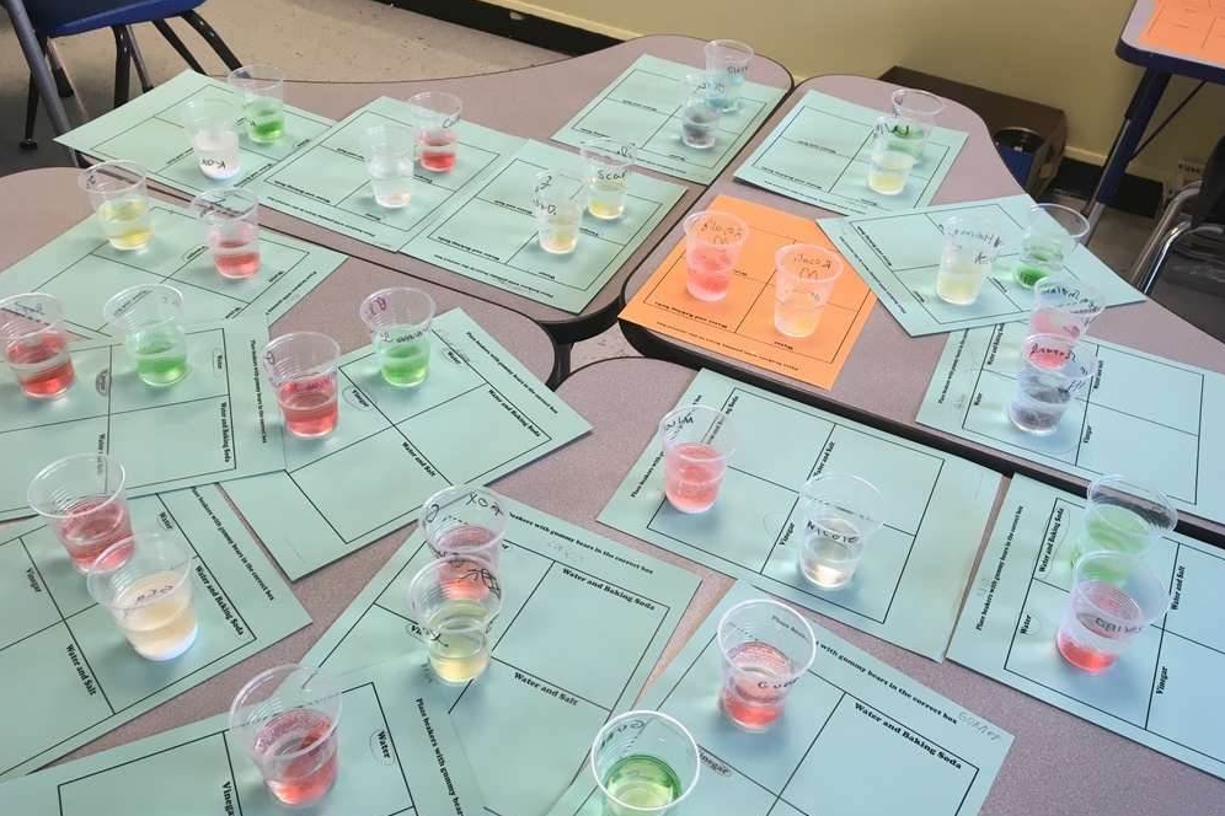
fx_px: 1055
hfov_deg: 60.3
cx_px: 627
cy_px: 412
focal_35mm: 31
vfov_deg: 42.3
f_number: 2.2
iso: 25
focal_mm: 4.15
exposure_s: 1/33
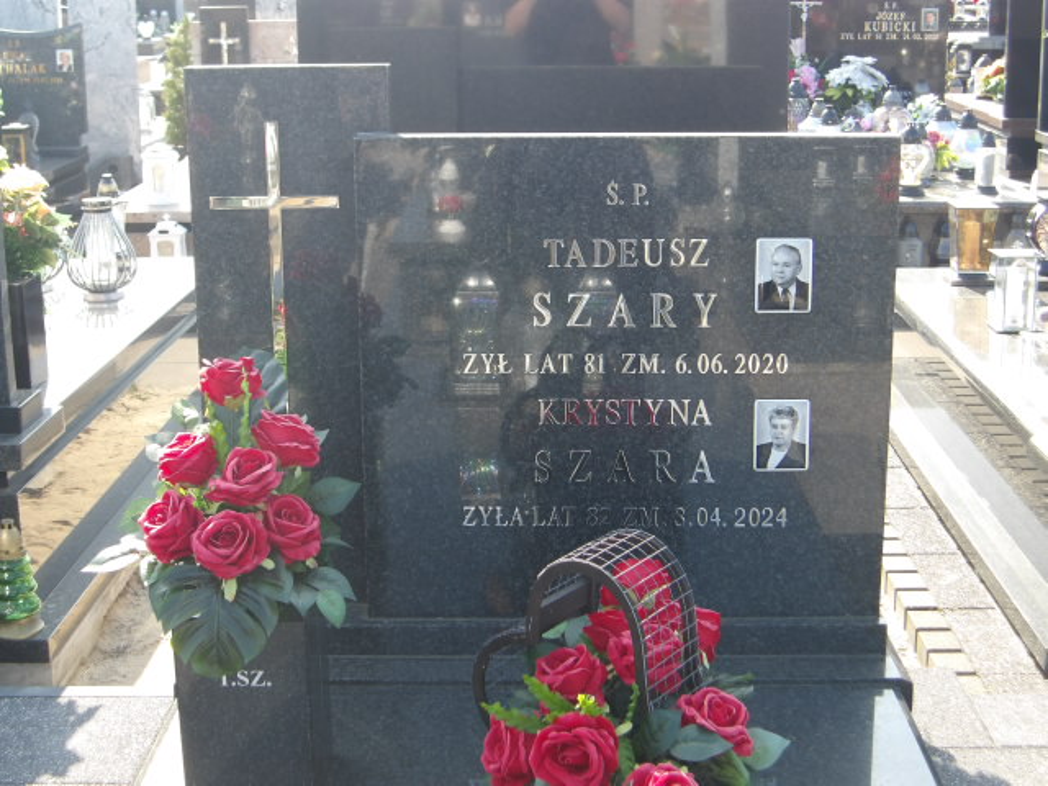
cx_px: 524
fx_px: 1605
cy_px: 393
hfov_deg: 36.2
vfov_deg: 27.5
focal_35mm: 53
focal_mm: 9.4
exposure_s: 1/121
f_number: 4.2
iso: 100
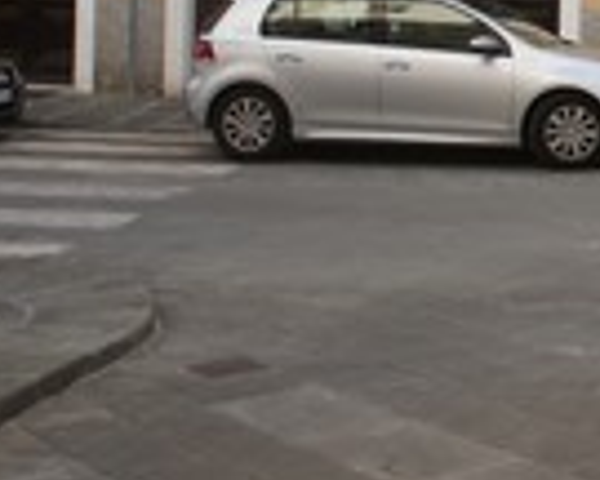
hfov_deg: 20.4
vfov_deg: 17.1
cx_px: 773
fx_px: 1527
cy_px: -93
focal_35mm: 86
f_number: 7.1
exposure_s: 1/250
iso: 400
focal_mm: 18
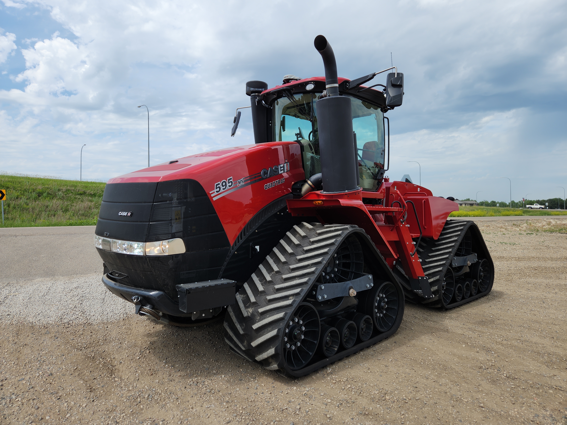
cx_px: 284
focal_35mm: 23
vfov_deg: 58.9
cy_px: 212
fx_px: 377
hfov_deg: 73.9
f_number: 1.8
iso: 20
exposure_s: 1/1746
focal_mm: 5.4
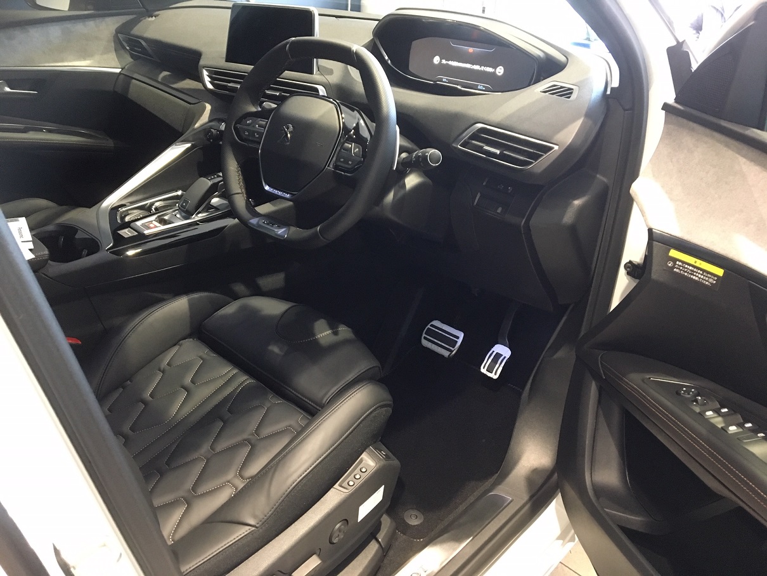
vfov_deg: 48.2
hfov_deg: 61.6
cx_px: 384
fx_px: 643
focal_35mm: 29
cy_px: 288
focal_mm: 4.15
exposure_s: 1/20
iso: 200
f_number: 2.2
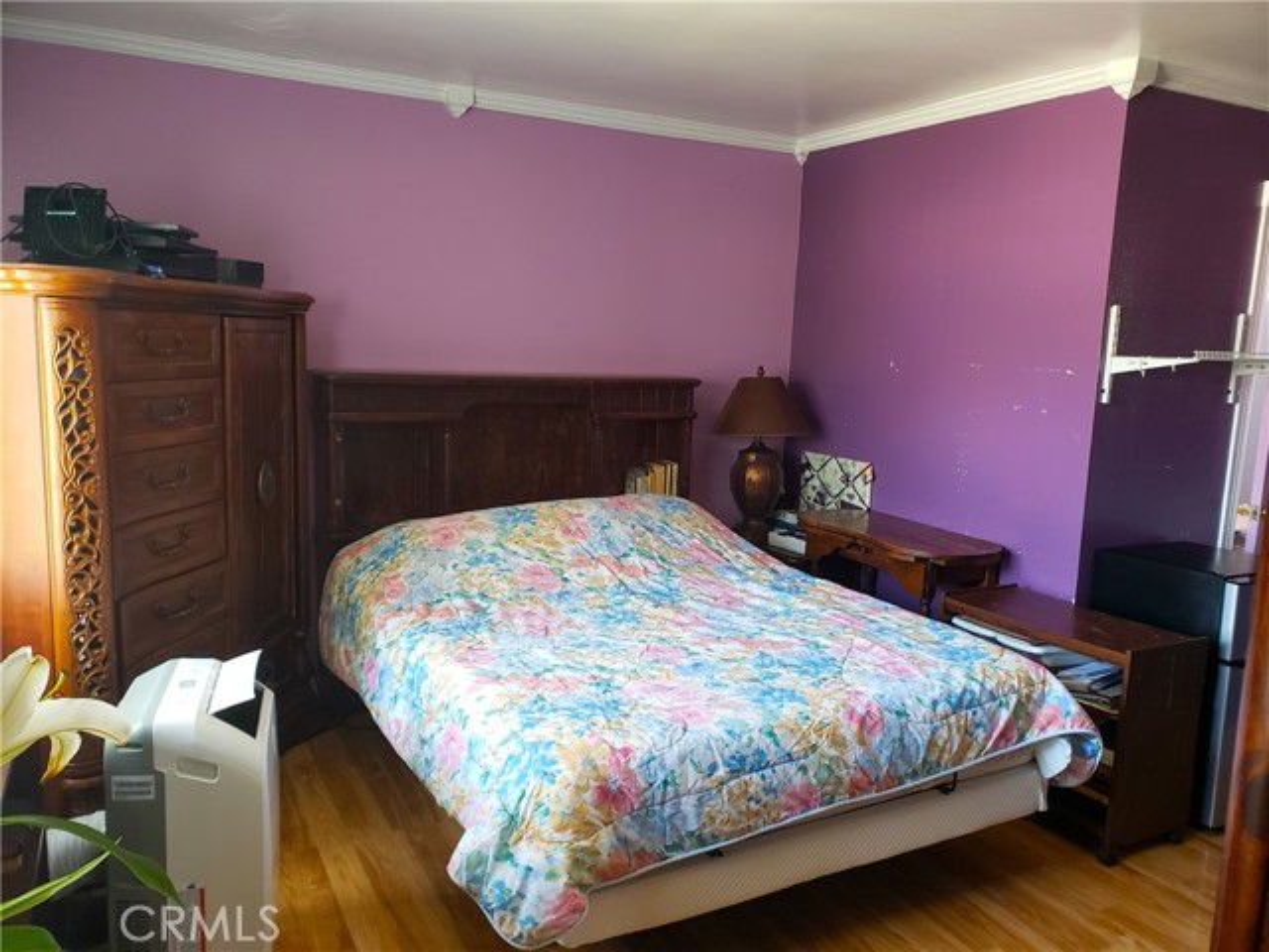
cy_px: 476
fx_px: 953
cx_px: 634
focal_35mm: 26
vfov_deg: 53.1
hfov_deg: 67.3
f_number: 2.4
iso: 250
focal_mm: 4.3
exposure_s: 1/21
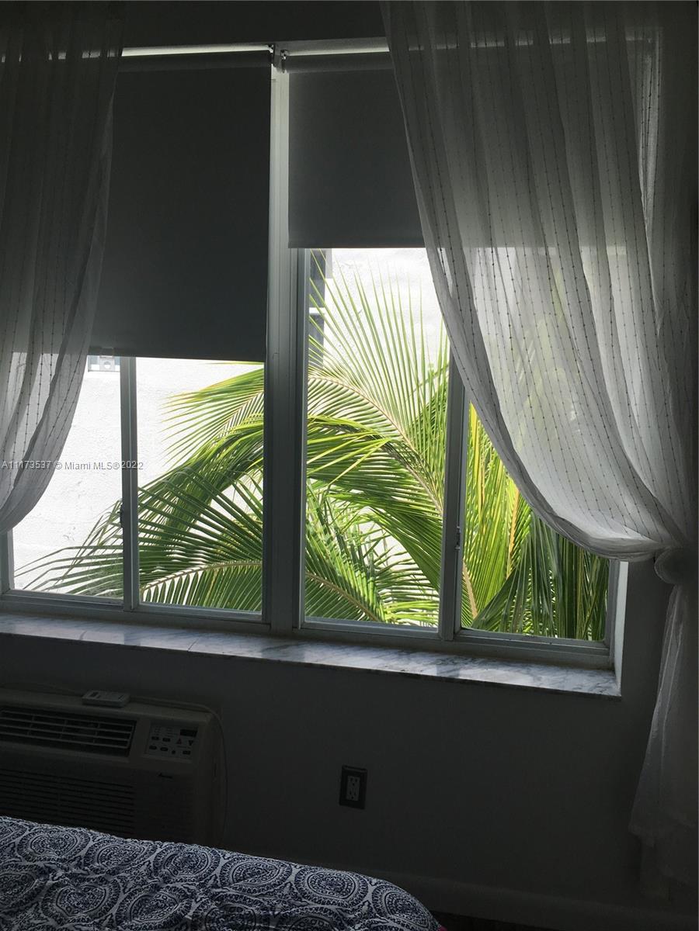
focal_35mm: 29
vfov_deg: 61.7
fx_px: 781
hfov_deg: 48.2
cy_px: 466
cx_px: 350
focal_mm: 4.15
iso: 25
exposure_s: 1/999
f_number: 2.2
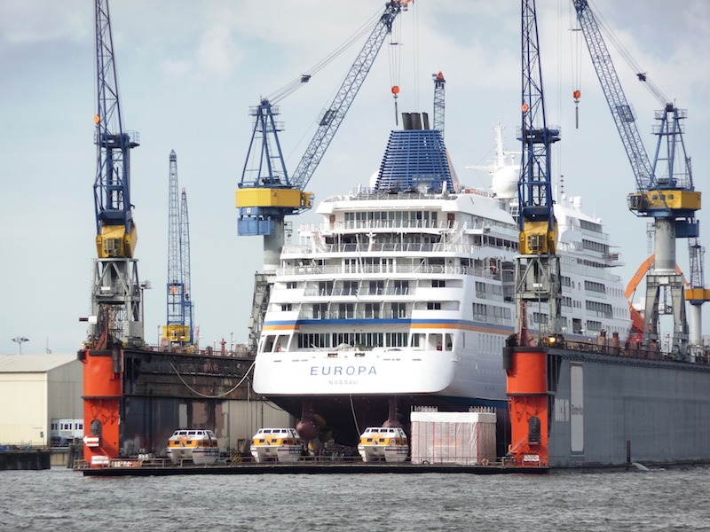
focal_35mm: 280
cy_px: 266
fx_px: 5743
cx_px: 355
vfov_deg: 5.3
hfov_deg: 7.1
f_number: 4.9
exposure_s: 1/250
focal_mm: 47
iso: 100
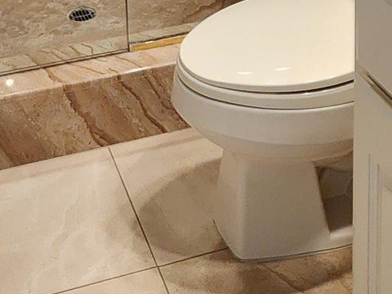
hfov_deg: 28.8
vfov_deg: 17.0
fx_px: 759
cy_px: -274
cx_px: 128
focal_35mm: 67
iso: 250
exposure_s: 1/60
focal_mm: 2.2
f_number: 2.2
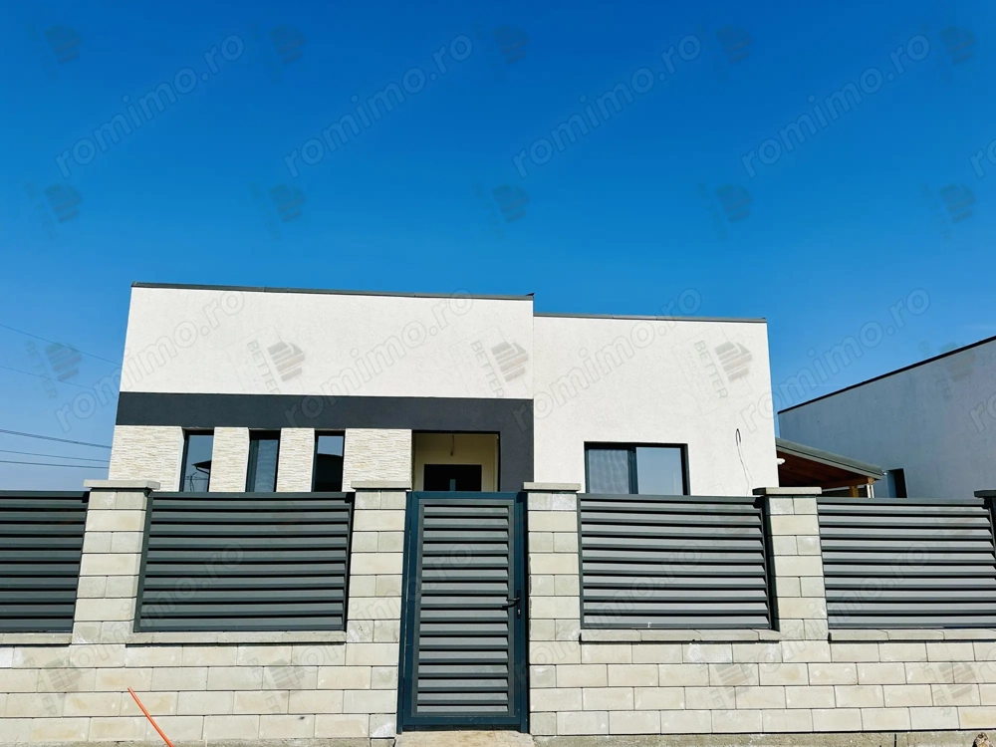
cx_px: 498
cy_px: 374
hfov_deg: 71.6
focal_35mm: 24
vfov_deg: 56.8
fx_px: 691
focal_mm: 6.86
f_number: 1.78
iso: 80
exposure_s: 1/10753
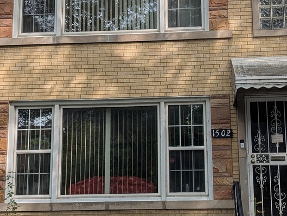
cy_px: 115
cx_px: 164
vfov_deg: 22.7
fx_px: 540
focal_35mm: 65
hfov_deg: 29.7
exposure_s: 1/840
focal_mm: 6.9
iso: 19
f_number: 1.68
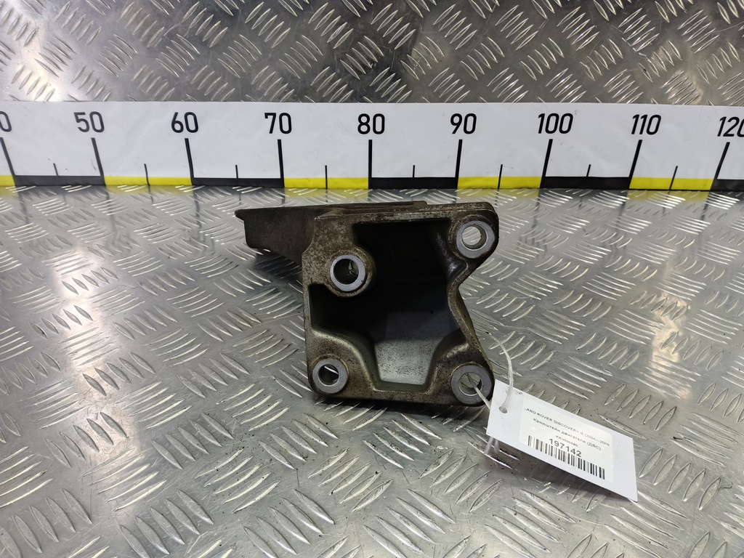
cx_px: 372
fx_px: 494
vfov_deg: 58.9
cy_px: 279
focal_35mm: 23
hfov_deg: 73.9
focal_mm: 4.11
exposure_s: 1/33.3
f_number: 1.6
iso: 139
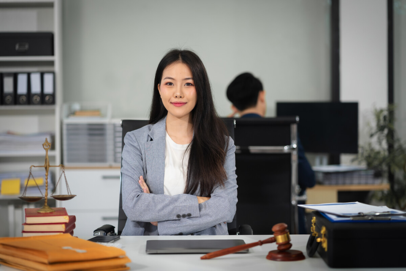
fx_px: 959
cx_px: 203
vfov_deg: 16.1
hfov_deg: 23.9
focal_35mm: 85
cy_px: 136
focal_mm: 85
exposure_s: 1/200
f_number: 2.2
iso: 500
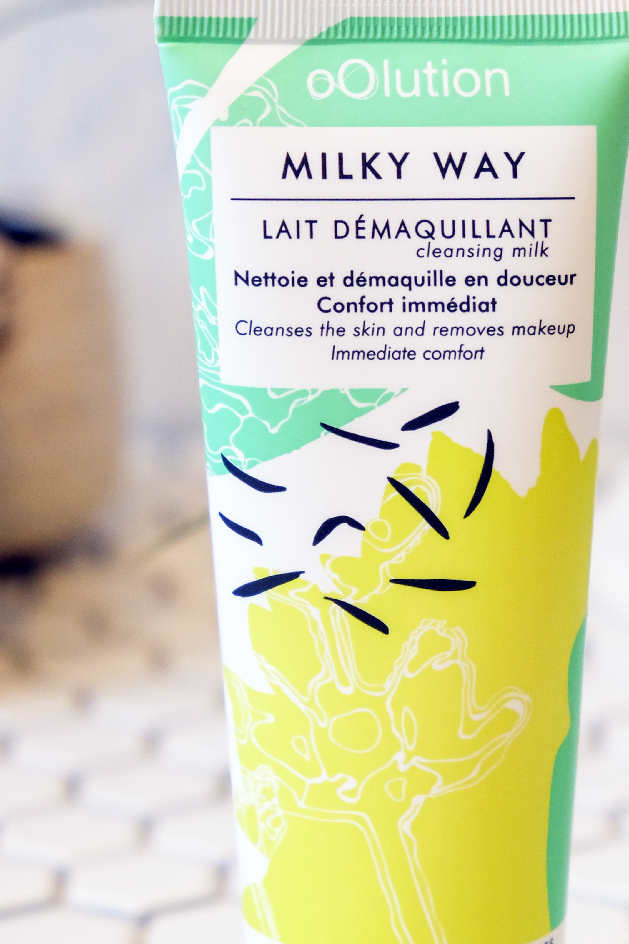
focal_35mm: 152
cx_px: 385
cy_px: 581
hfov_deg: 9.0
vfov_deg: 13.5
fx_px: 3984
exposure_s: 1/60
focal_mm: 55
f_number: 4
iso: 640
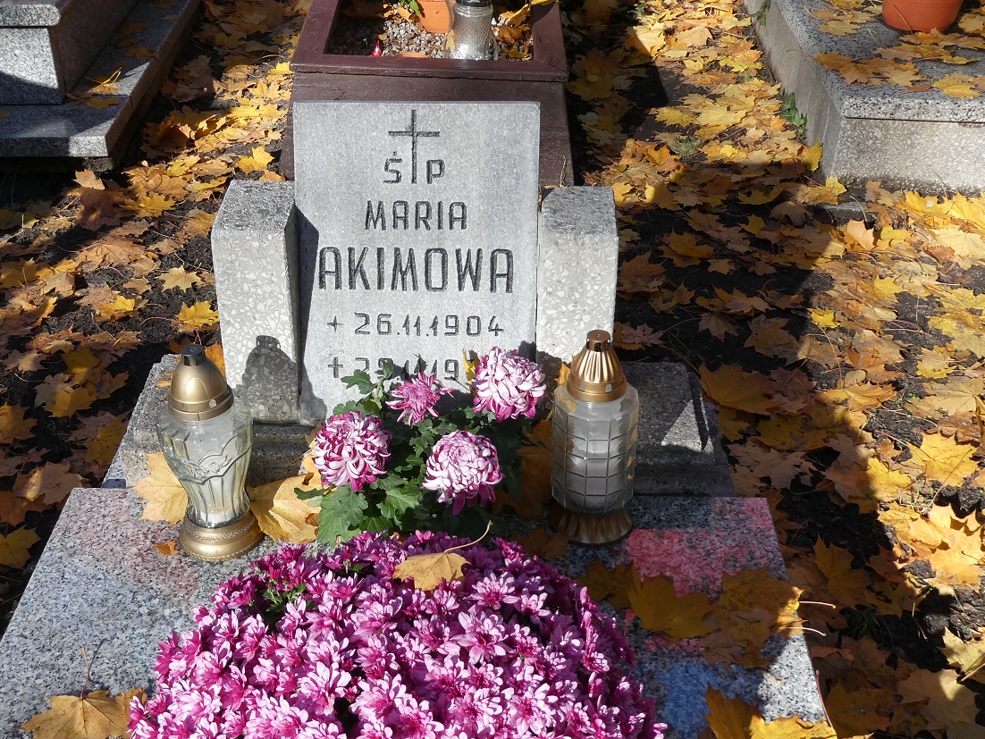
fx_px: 1281
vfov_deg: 32.2
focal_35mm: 45
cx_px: 376
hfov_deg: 41.8
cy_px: 349
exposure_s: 1/320
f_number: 3.5
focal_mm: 5.4
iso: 80
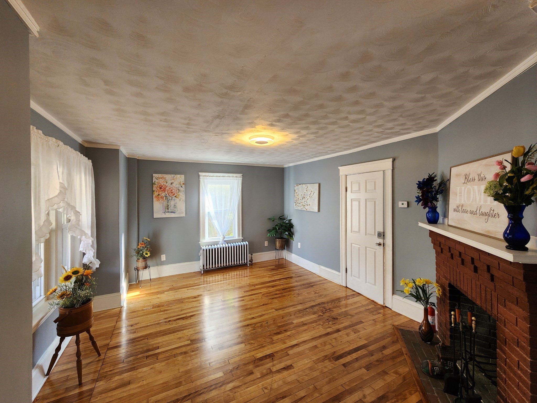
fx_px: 202
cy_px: 202
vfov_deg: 89.9
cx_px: 268
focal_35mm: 13
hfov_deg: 106.2
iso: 160
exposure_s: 1/60
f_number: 2.2
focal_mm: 2.2
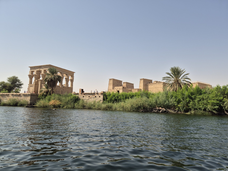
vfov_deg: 58.9
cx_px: 114
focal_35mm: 23
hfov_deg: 73.9
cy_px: 86
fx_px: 151
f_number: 1.8
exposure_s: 1/2296
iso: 25
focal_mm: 5.4
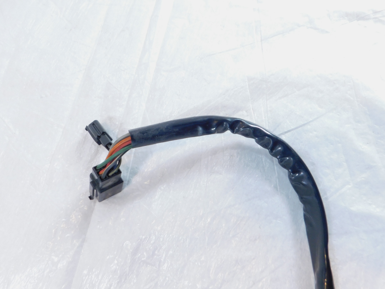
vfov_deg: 58.9
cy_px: 144
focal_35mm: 23
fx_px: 256
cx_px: 192
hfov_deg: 73.9
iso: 200
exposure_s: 1/30
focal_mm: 4
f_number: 3
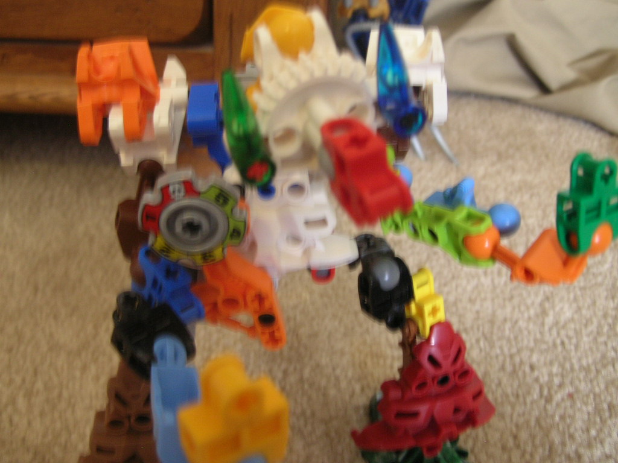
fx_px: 643
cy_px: 232
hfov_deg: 51.4
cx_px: 309
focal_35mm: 36
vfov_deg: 39.7
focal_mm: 6
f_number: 2.7
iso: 94
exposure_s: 1/4.1
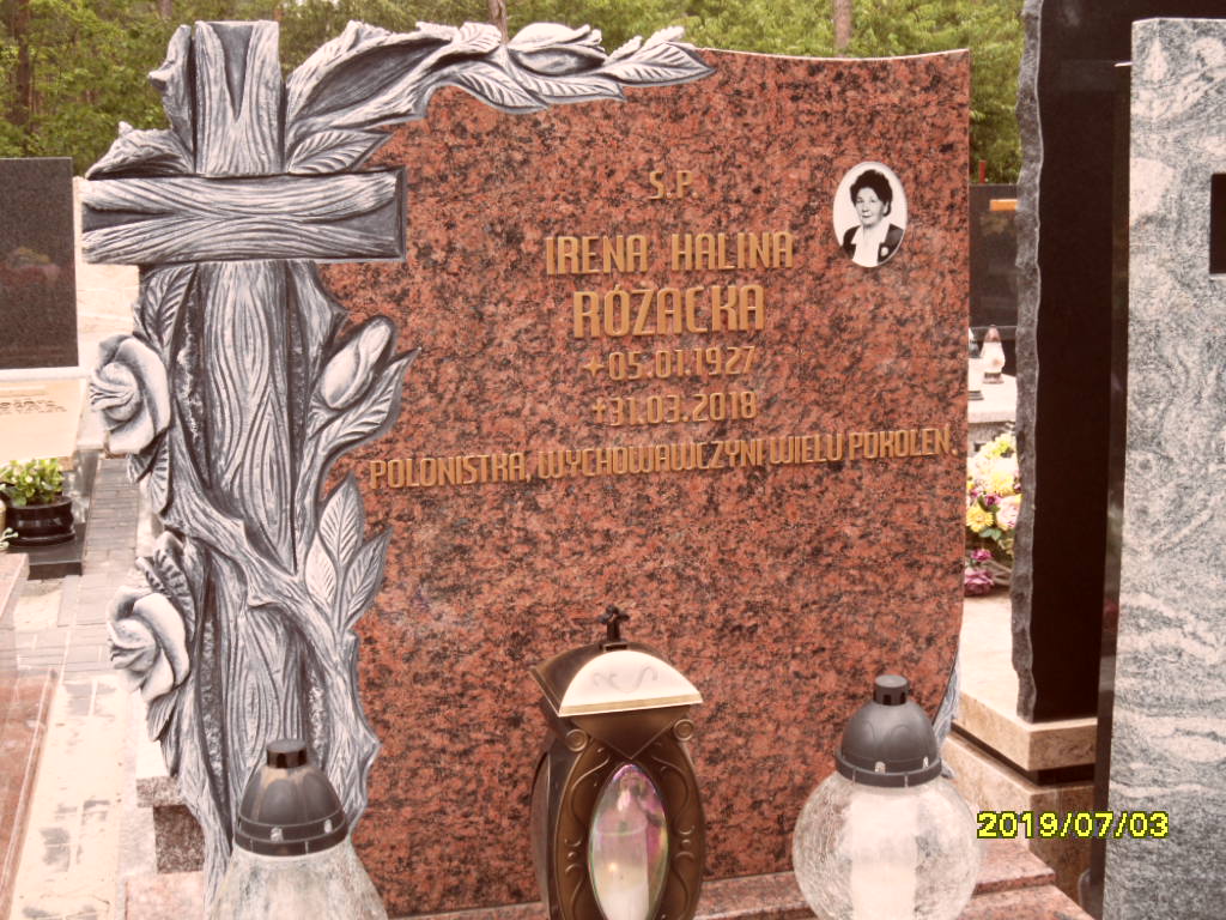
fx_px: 1771
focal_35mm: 50
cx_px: 613
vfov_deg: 29.1
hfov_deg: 38.2
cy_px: 460
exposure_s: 1/125
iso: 100
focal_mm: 8.2
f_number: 3.8
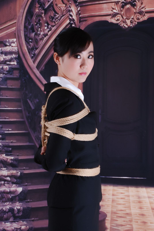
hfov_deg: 14.7
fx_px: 595
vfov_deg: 21.9
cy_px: 116
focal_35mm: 93
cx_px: 77
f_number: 13
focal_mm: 62
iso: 100
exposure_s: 1/8
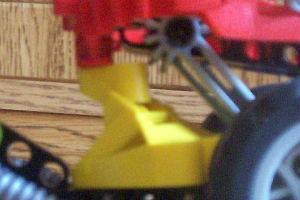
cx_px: 2
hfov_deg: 14.7
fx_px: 1141
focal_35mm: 137
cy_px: -11
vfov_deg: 9.9
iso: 273
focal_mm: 5.9
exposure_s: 1/8
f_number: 4.5
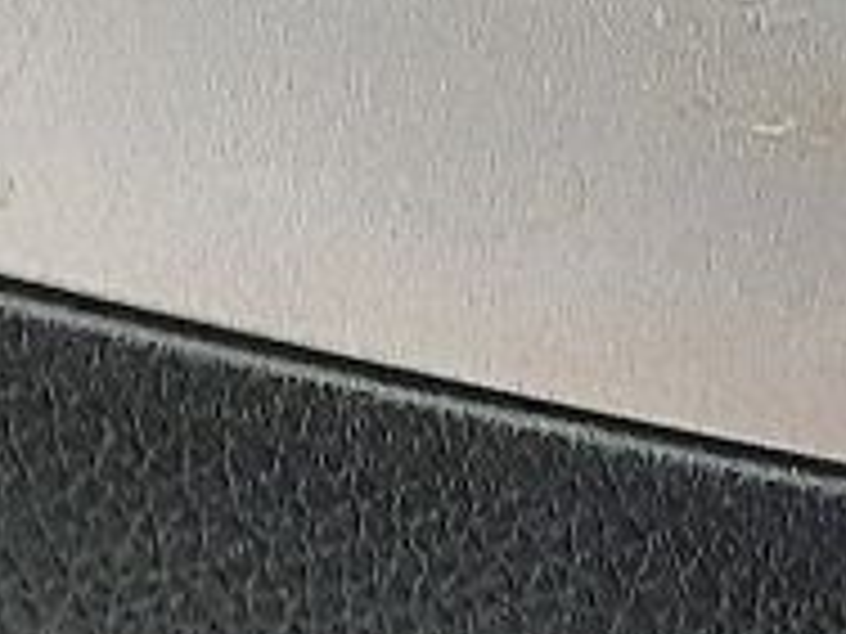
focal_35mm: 160
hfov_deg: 11.3
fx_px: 3910
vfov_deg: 9.2
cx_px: 1642
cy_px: 710
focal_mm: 4.6
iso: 100
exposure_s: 1/50
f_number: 2
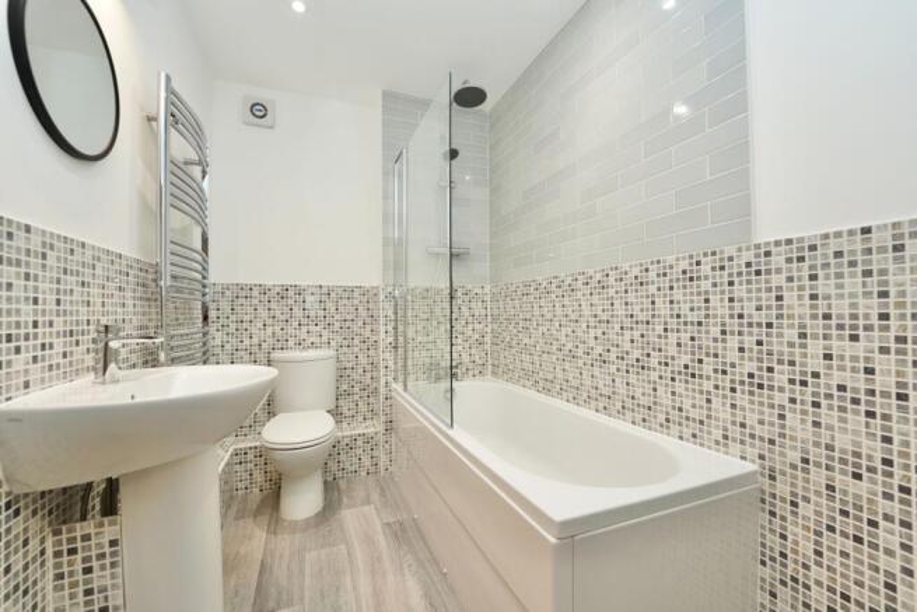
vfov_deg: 81.2
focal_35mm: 14
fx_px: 357
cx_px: 458
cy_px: 306
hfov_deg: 104.2
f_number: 4
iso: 800
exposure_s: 1/160
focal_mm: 14
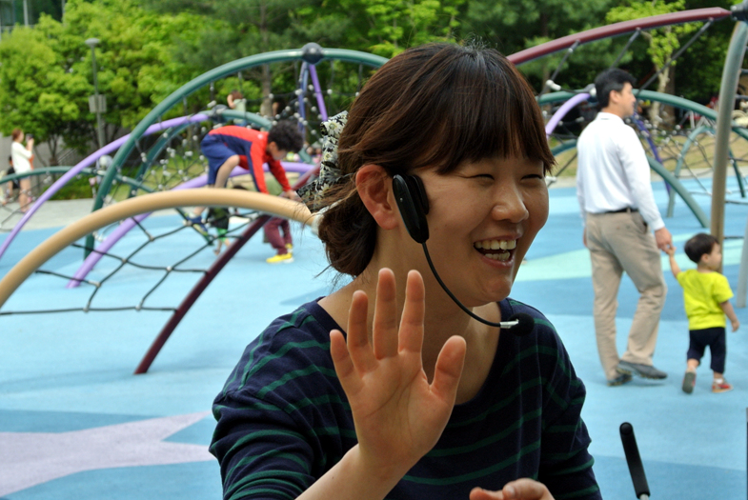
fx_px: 1872
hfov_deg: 22.6
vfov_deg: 15.2
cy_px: 265
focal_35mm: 90
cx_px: 435
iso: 200
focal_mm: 25.8
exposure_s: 1/400
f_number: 5.6
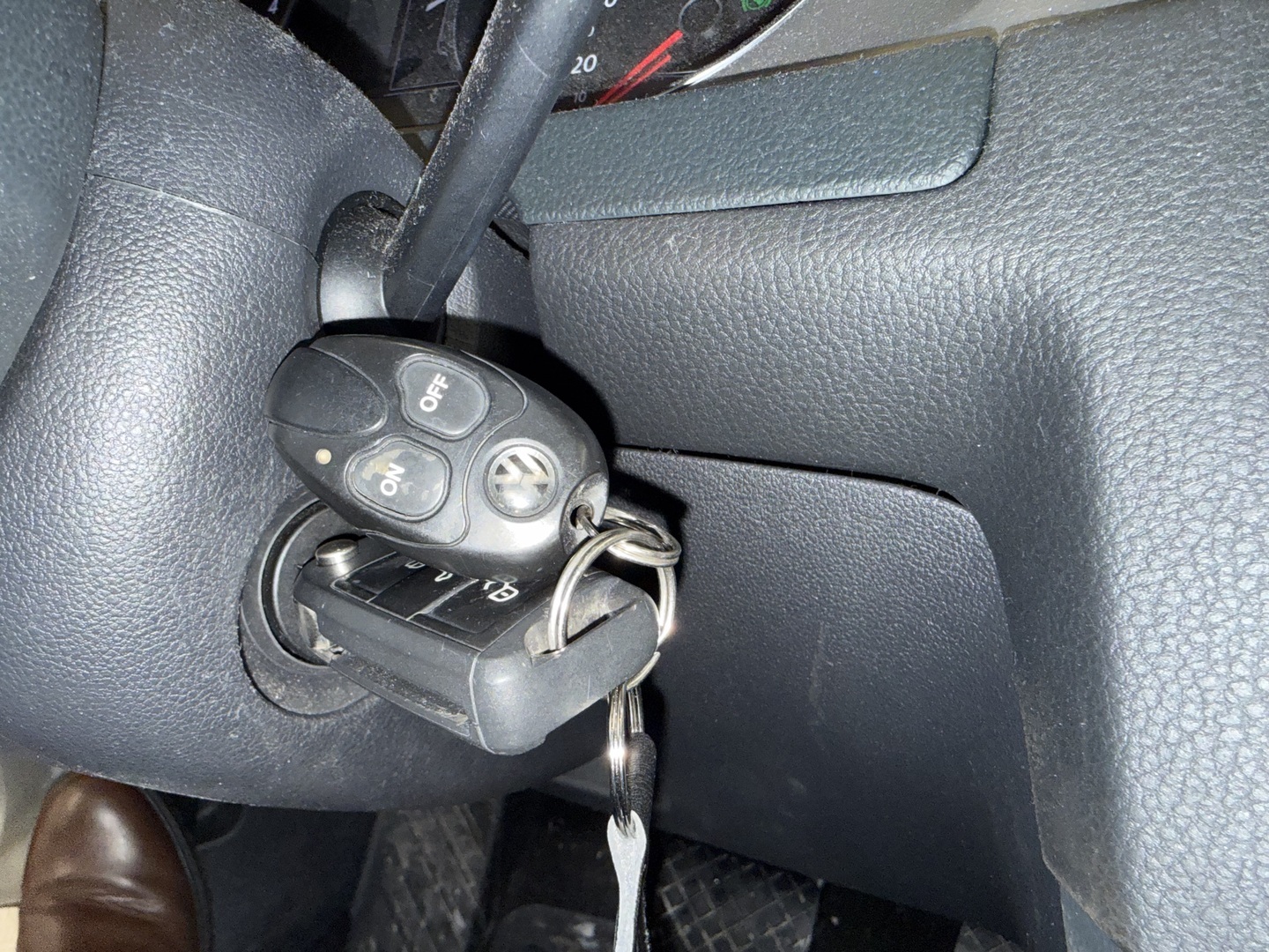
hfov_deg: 71.6
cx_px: 634
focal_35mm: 24
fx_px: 880
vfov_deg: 56.8
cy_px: 476
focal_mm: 2.22
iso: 80
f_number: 2.2
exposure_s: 1/52
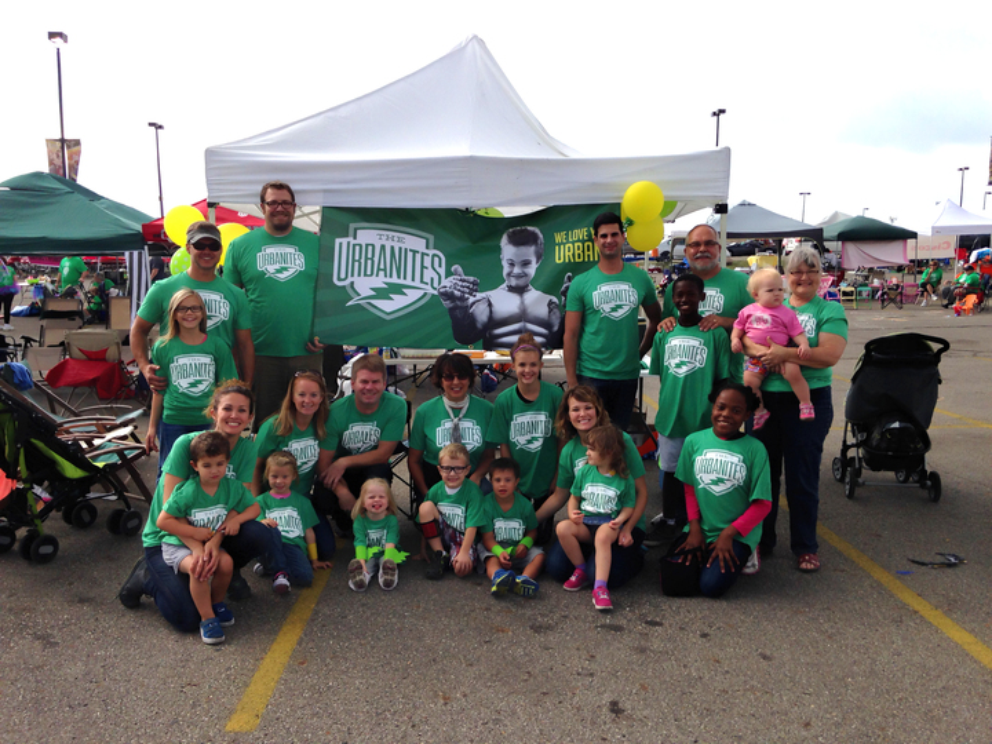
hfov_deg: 55.4
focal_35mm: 33
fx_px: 946
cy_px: 372
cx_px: 496
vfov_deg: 42.9
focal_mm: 4.12
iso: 50
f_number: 2.4
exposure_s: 1/861
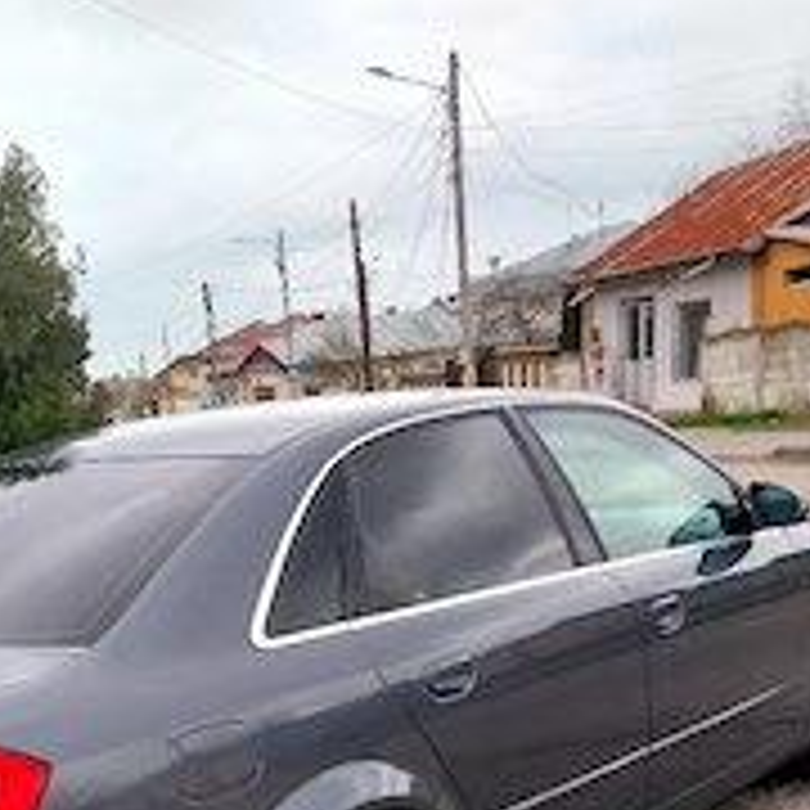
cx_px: 270
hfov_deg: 33.1
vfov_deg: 30.1
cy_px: 882
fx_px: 1350
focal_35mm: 51
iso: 25
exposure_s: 1/323
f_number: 1.8
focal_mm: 4
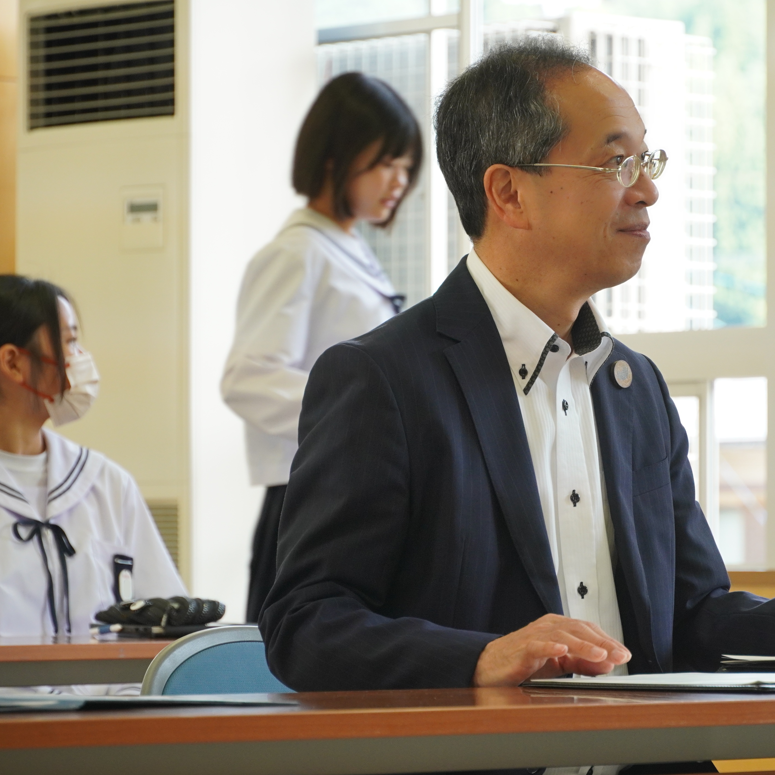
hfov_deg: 9.4
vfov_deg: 9.4
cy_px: 388
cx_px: 482
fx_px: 4702
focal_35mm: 186
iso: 800
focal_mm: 97
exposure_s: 1/160
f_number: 5.6
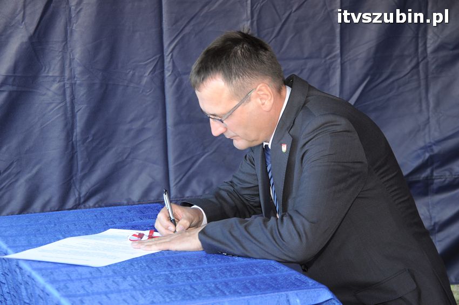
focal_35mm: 105
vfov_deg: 13.0
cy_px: 152
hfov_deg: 19.5
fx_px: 1337
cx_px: 230
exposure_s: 1/60
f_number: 5.3
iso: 400
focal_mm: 70
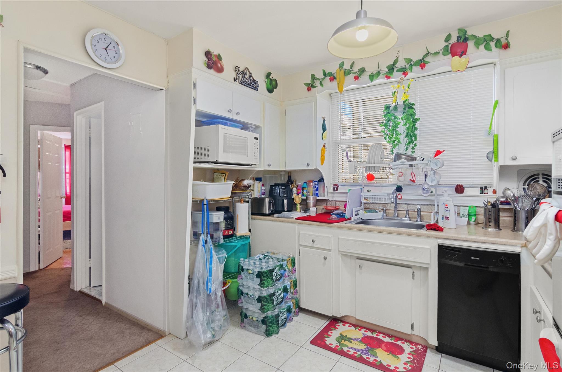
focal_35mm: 16
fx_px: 257
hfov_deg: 95.1
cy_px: 186
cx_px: 281
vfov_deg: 71.8
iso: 800
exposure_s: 1/4
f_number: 10
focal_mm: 11
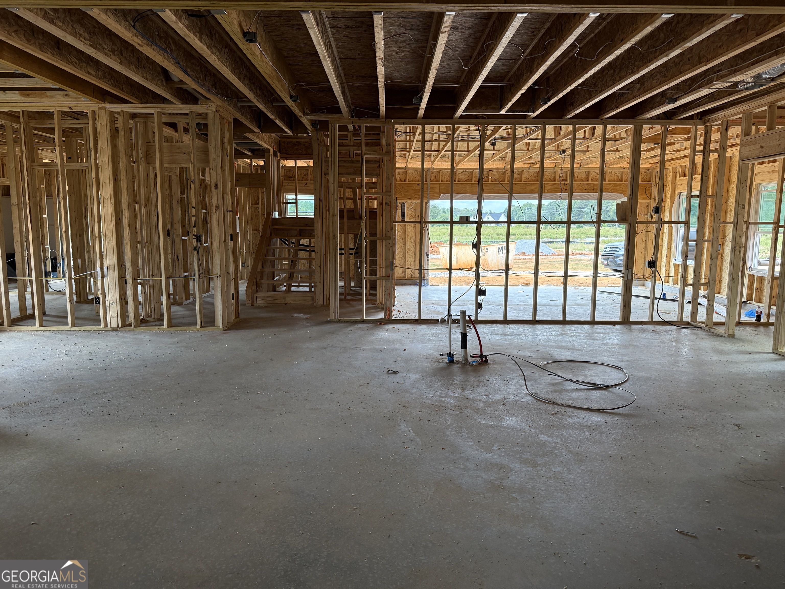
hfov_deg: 71.6
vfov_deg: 56.8
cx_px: 392
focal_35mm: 24
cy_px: 294
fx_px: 544
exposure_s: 1/227
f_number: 1.78
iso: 200
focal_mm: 6.76
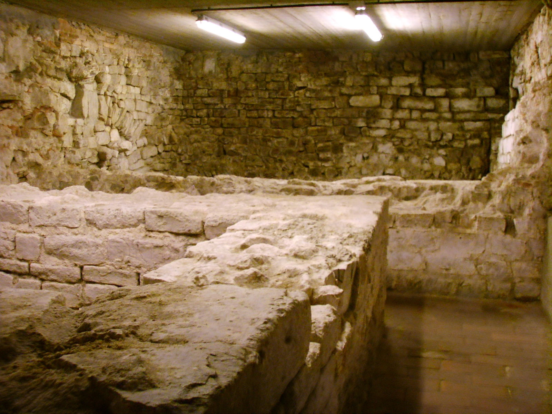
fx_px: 622
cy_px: 207
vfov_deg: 36.8
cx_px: 276
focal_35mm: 39
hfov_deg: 47.9
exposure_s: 1/4
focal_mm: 6.6
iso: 150
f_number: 3.5
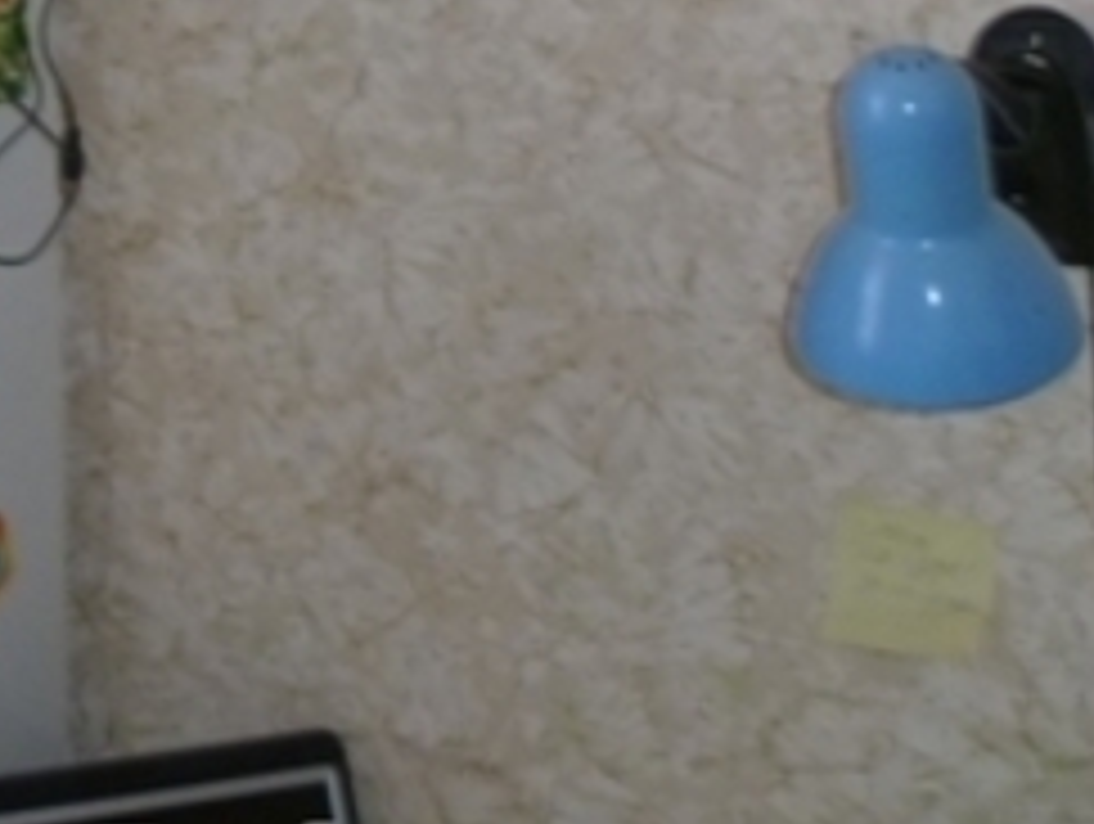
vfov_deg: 15.0
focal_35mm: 92
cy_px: -383
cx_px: -689
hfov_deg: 18.2
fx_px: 2912
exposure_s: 1/10
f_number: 2.8
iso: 100
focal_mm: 5
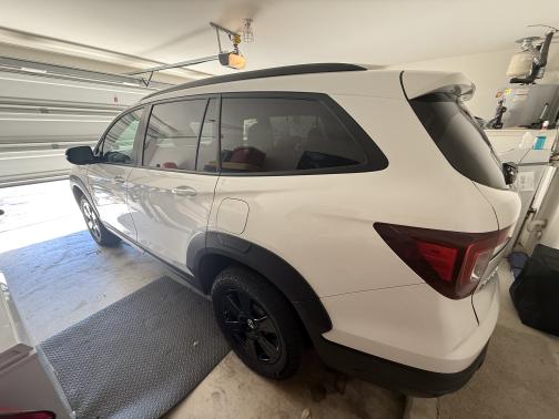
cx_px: 280
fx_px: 226
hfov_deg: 102.1
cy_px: 210
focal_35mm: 14
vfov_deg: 85.7
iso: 160
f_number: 2.2
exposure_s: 1/99
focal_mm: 2.22
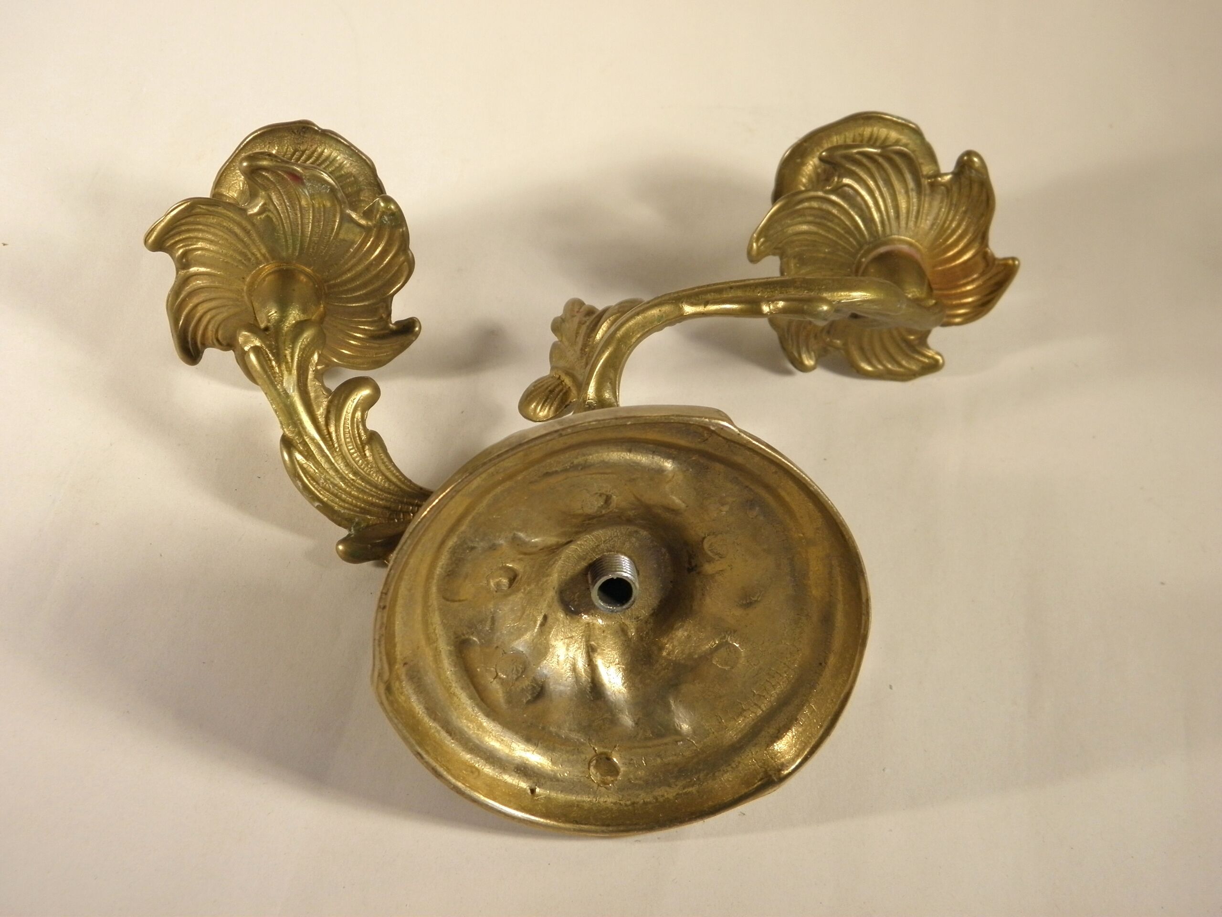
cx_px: 611
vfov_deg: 24.8
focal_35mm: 59
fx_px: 2083
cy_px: 458
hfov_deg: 32.7
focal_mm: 10.6
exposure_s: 1/50
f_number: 4.1
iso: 125
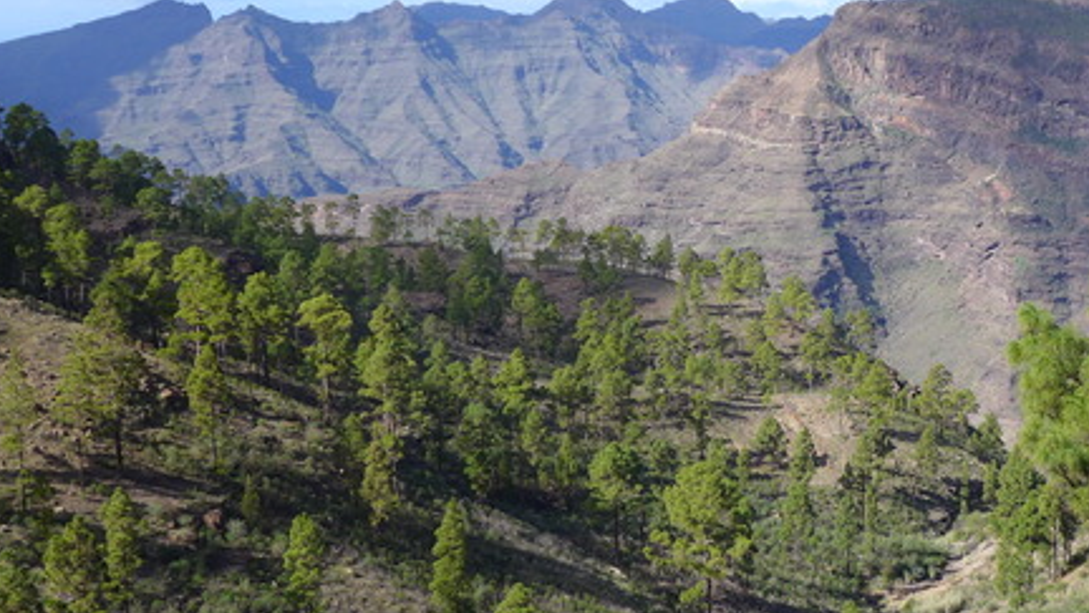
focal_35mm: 61
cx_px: 826
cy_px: 338
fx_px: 1761
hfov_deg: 33.6
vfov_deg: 19.7
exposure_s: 1/1300
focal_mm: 6.9
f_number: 2.8
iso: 80
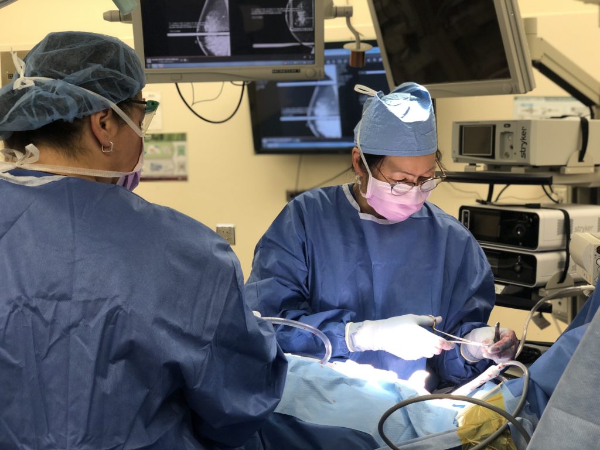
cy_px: 225
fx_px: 901
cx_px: 300
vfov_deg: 28.0
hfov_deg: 36.8
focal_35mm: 52
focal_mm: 6
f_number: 2.4
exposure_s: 1/60
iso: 40
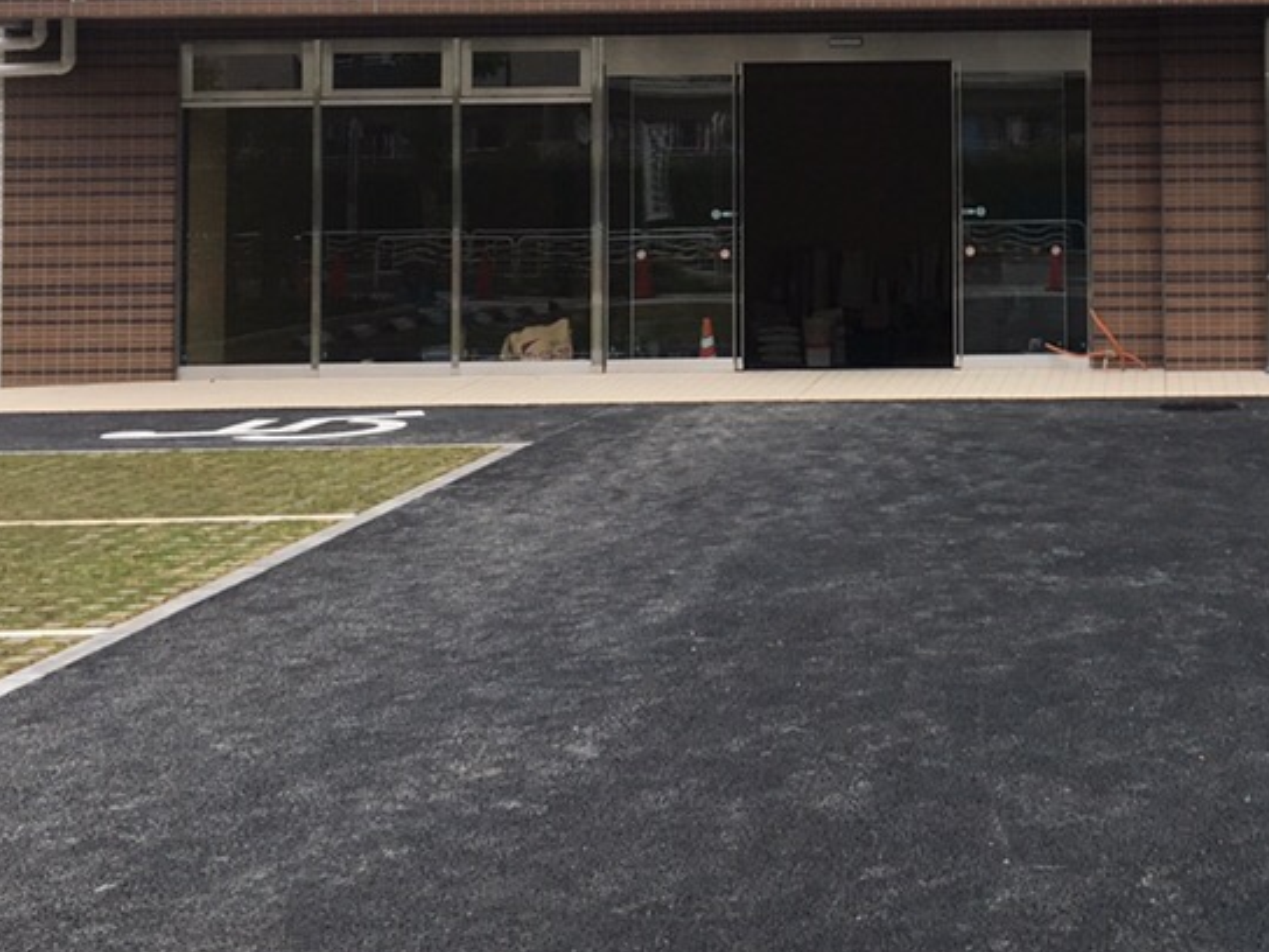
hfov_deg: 29.1
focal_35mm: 64
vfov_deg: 22.3
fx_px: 2346
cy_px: 58
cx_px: 1122
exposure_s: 1/519
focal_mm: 4.15
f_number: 2.2
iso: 25
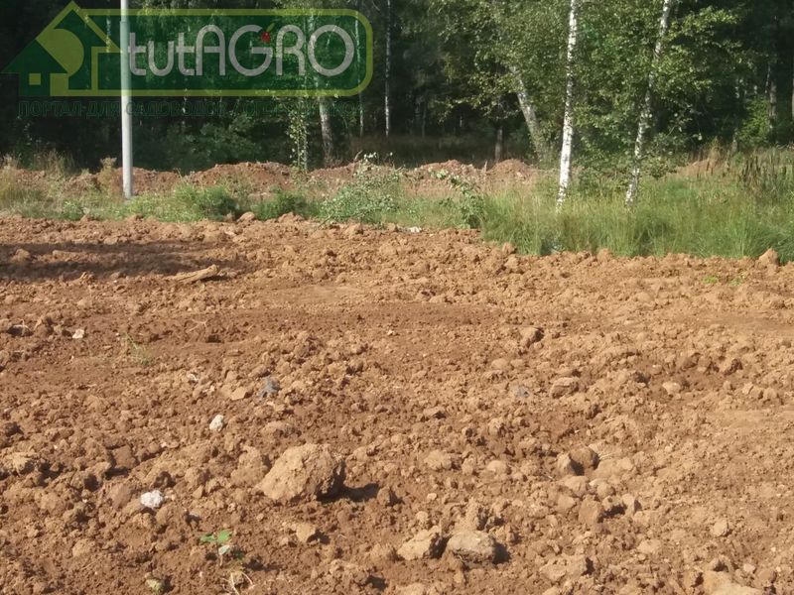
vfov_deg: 49.7
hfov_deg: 63.4
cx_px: 397
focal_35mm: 28
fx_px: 642
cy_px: 298
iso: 64
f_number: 1.9
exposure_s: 1/859
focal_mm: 3.7
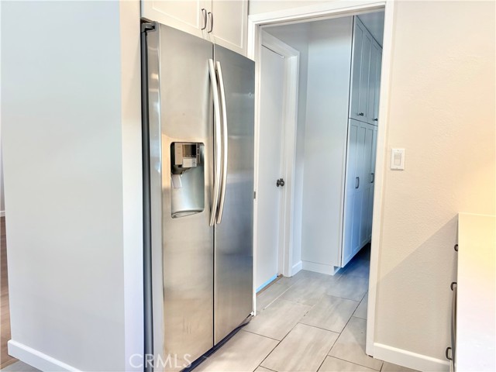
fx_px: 373
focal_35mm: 26
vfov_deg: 53.1
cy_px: 186
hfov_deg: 67.3
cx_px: 248
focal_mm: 5.96
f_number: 1.6
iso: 100
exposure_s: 1/120
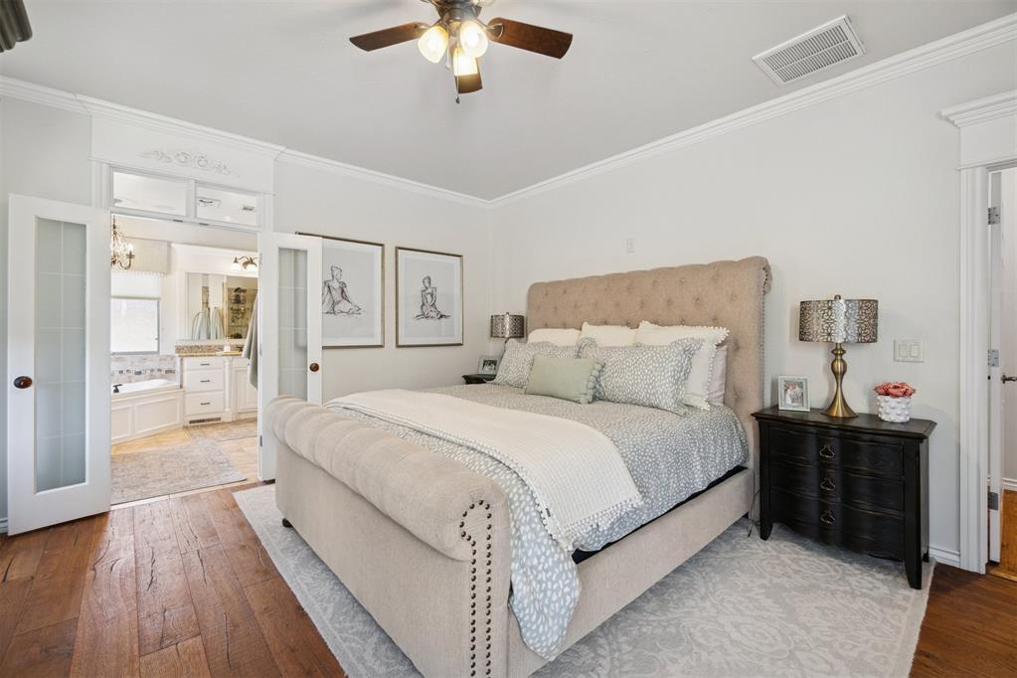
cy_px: 339
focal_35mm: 15
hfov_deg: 100.4
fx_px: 424
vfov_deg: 77.3
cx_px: 508
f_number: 6.3
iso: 200
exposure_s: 1/30
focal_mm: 10
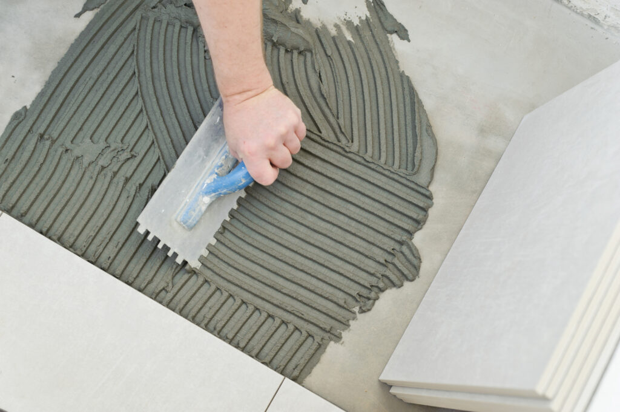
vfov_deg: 25.9
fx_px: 895
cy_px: 206
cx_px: 310
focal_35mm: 52
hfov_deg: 38.2
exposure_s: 1/60
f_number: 5
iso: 250
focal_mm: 52
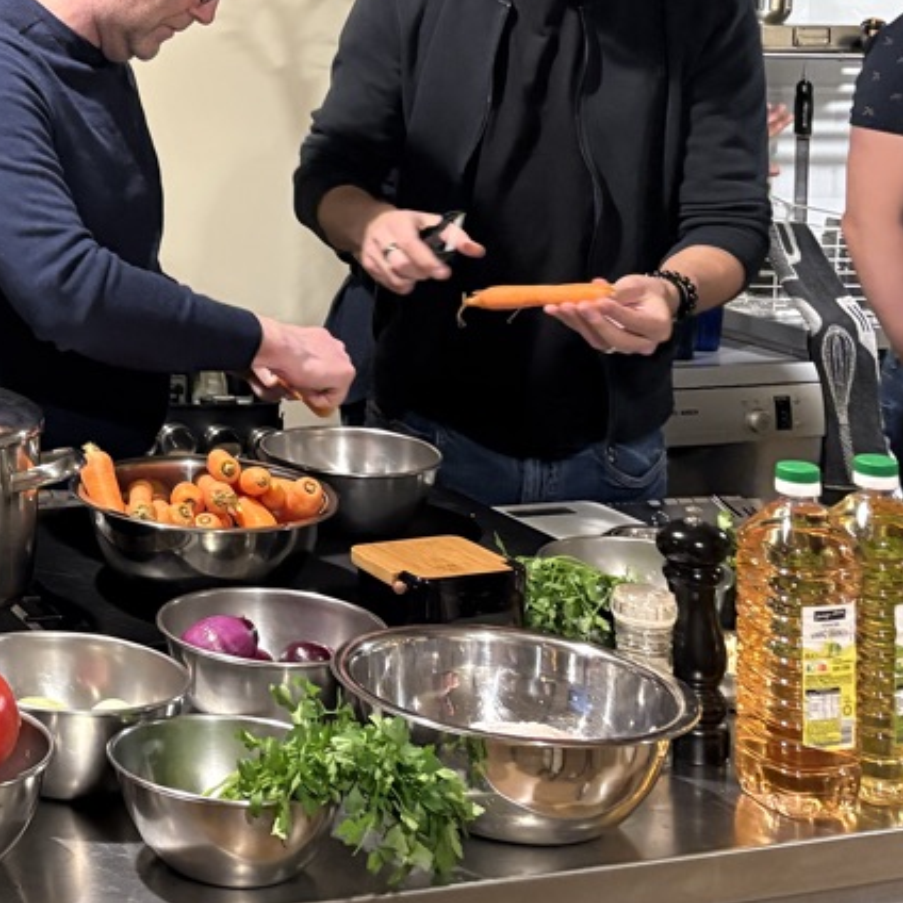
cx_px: -166
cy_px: 38
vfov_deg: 25.4
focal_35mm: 65
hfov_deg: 24.2
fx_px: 1918
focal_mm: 5.96
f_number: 1.6
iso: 320
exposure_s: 1/50
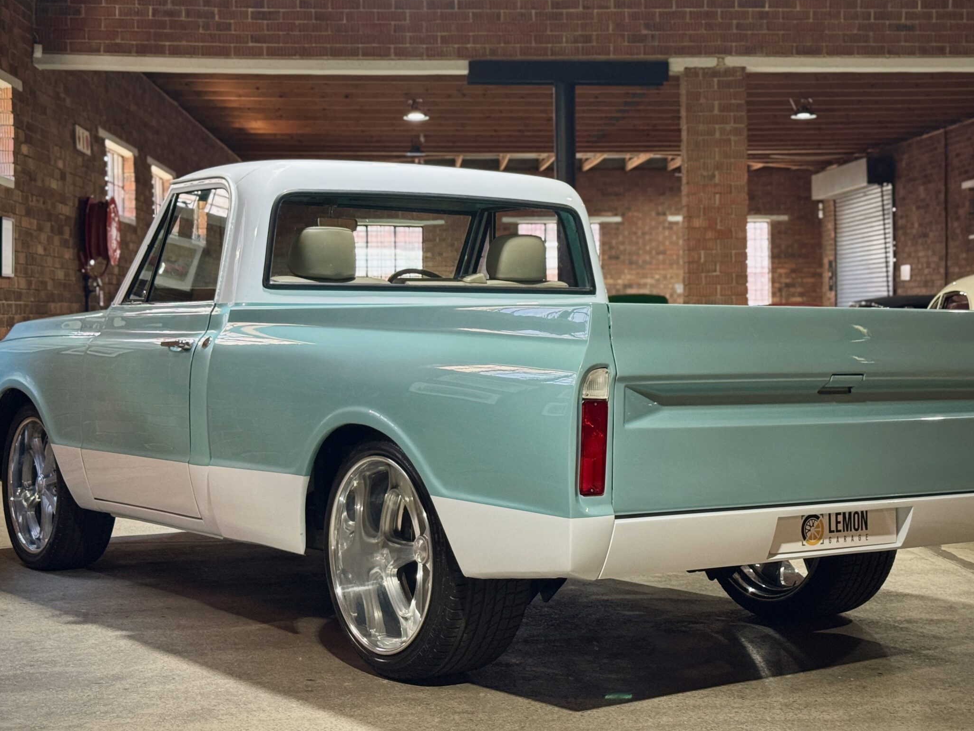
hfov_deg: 32.2
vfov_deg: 24.4
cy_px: 306
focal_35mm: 60
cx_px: 517
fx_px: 1688
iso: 200
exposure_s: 1/33
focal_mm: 6.76
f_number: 1.78
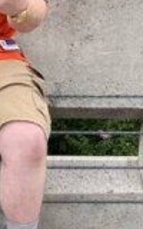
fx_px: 536
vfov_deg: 23.9
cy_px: 70
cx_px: -31
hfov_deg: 14.7
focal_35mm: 86
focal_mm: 5.1
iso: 50
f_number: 1.6
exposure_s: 1/1075
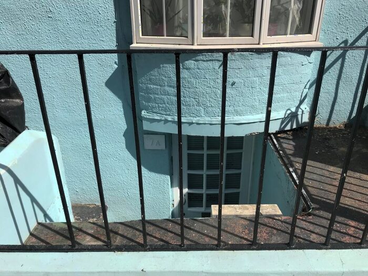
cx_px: 184
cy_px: 138
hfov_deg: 63.4
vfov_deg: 49.7
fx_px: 298
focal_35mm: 28
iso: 20
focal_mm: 3.99
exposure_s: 1/3300
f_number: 1.8
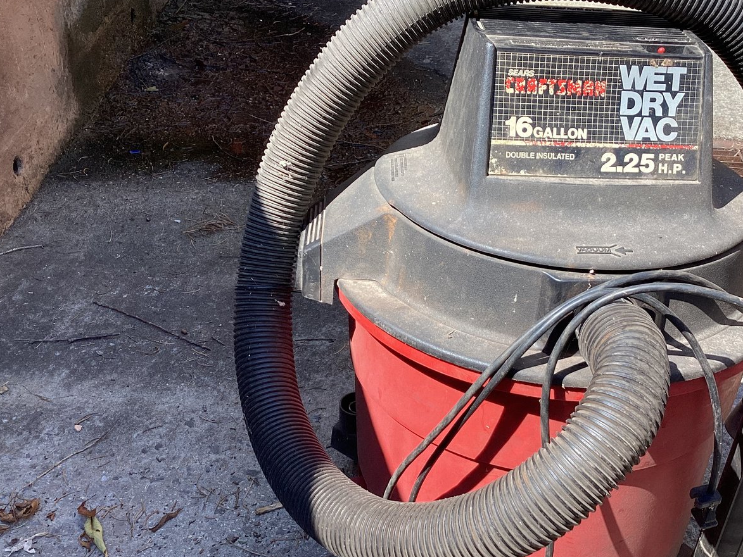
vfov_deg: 35.9
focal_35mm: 40
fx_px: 859
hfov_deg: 46.4
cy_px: 310
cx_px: 463
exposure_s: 1/362
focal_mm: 3.3
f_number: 2.4
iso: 25
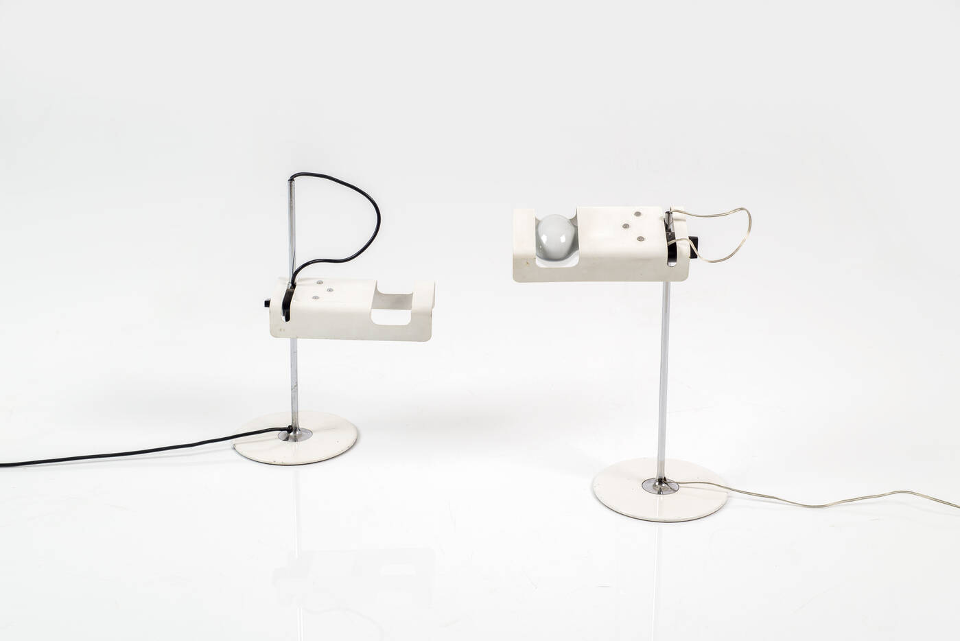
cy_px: 320
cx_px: 480
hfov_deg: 39.6
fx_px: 1334
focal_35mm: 50
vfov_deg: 27.0
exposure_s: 1/200
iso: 100
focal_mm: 50
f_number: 10
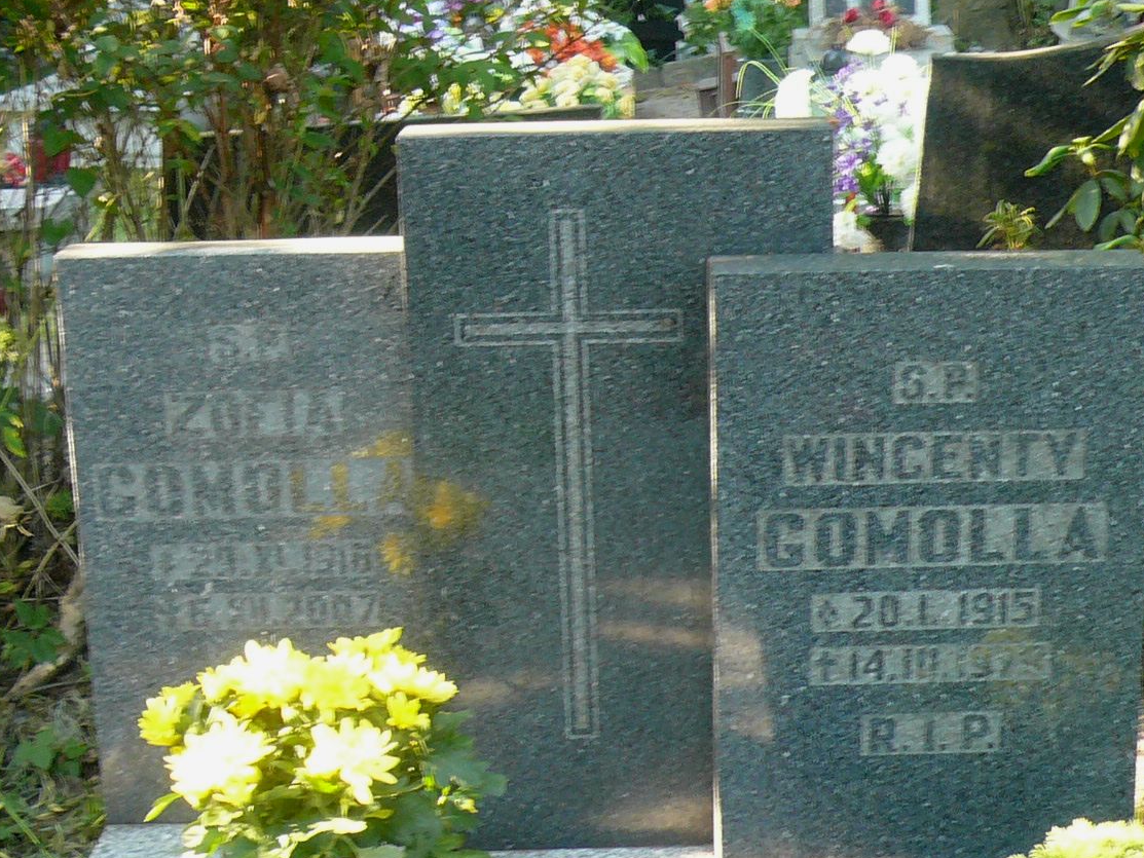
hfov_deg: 28.0
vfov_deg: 21.3
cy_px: 411
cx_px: 747
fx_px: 2281
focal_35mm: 69
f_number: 2.9
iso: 100
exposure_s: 1/30
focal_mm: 5.2
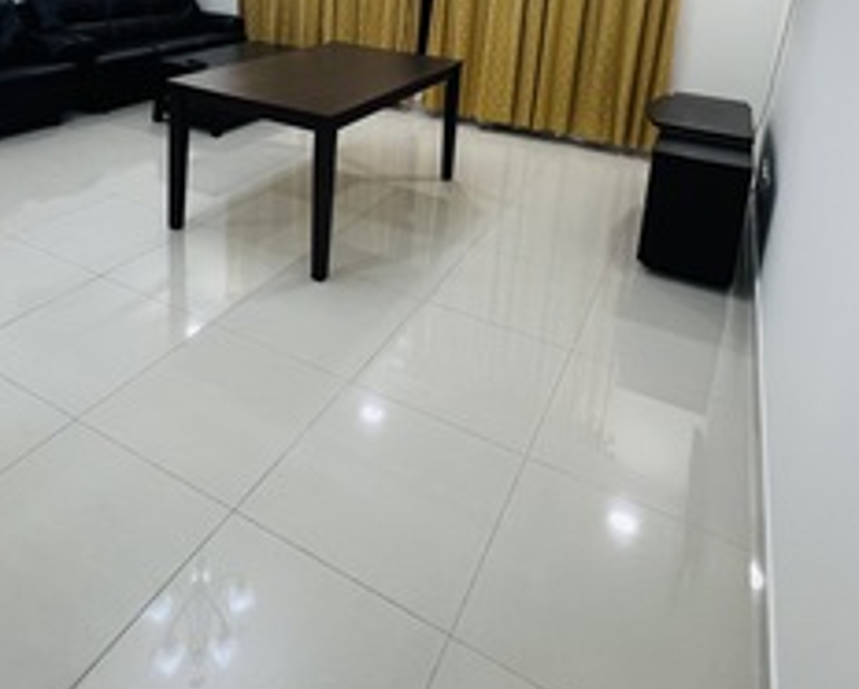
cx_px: 365
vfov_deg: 50.4
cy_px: 69
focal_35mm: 25
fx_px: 636
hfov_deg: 67.7
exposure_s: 1/100
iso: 250
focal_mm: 1.57
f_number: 1.8
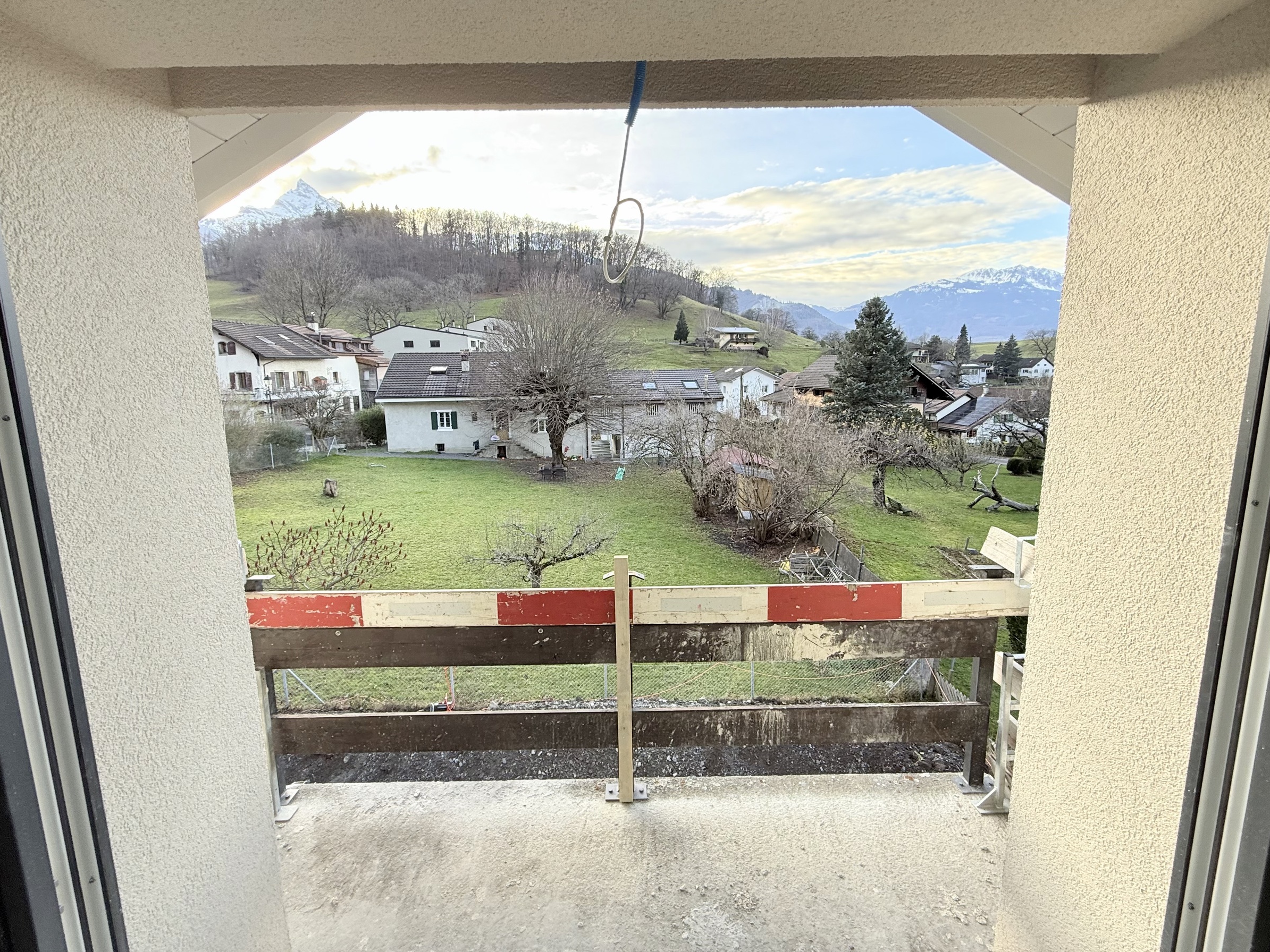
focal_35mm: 15
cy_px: 444
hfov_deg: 98.2
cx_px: 636
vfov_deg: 81.6
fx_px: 550
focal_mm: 2.22
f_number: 2.2
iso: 64
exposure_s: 1/109
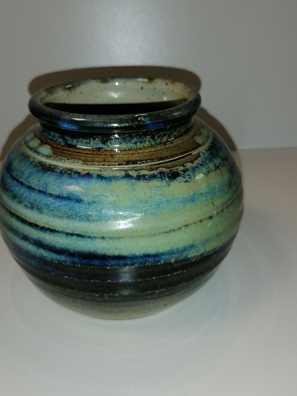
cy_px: 194
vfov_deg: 50.1
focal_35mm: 37
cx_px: 142
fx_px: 423
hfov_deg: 38.7
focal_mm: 5.4
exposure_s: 1/100
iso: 80
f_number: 1.8
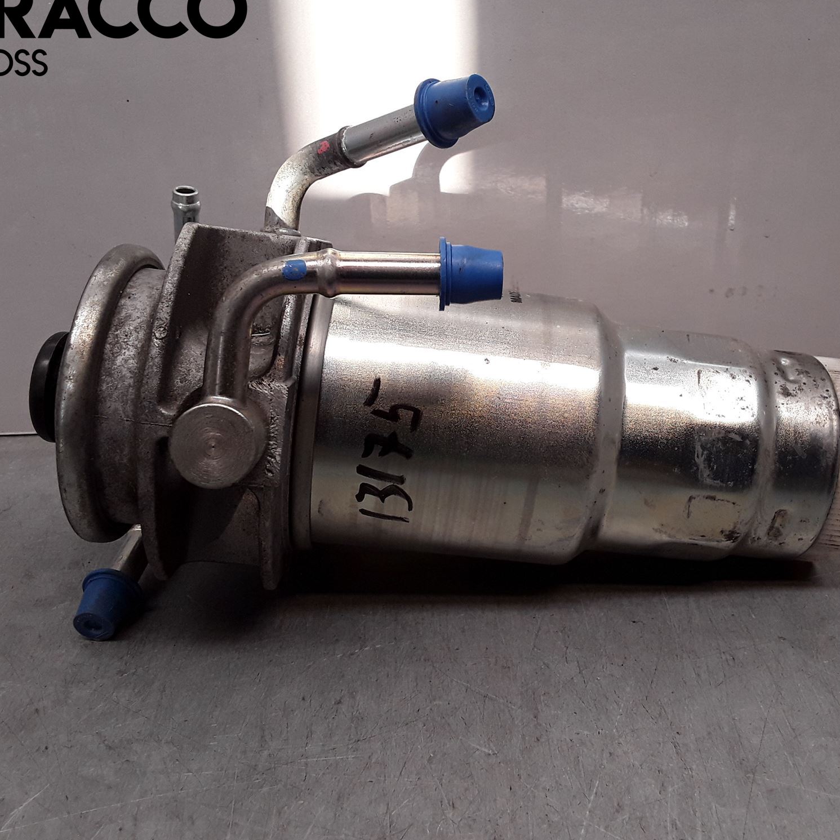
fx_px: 933
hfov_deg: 48.3
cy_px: 410
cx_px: 478
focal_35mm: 34
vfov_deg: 48.4
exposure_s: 1/122
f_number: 1.9
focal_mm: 2.91
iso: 40
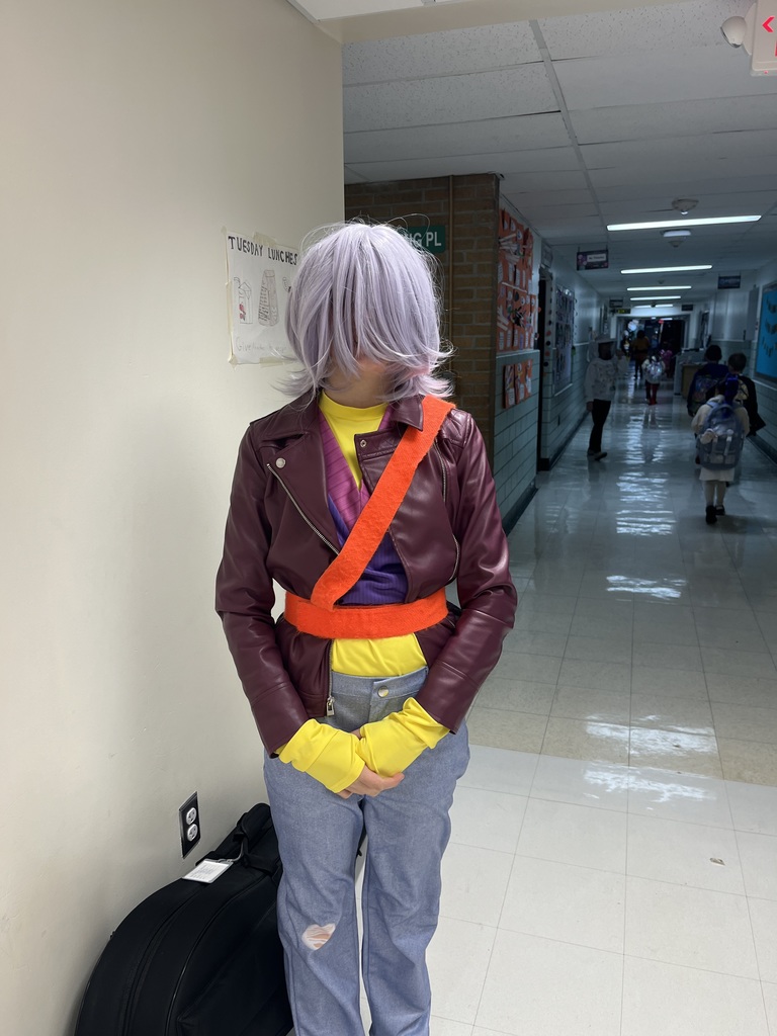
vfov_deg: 67.3
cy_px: 518
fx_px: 778
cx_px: 388
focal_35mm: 26
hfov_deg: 53.1
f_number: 1.6
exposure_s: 1/75
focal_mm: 5.1
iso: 40
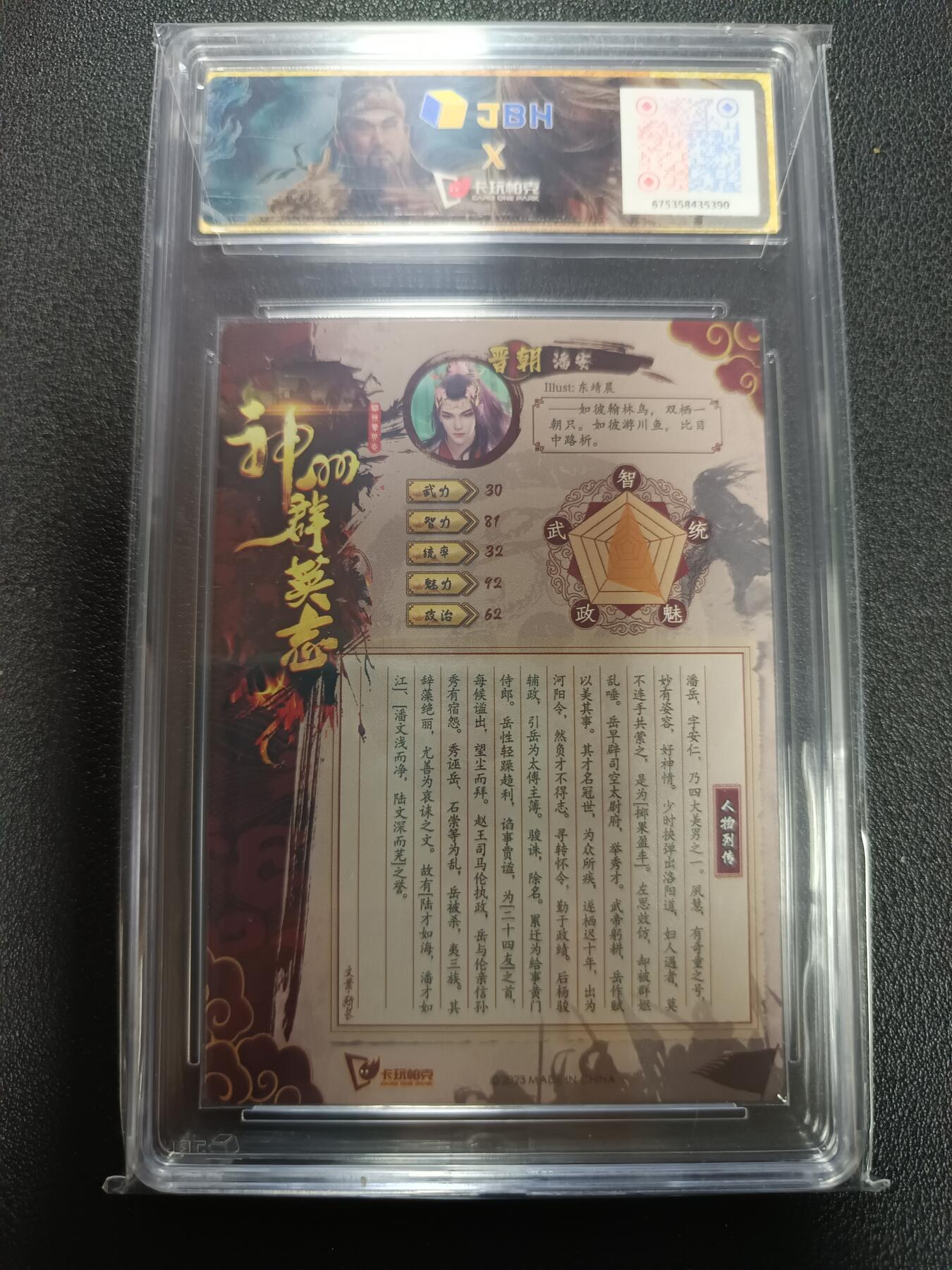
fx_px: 880
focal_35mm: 24
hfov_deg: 56.8
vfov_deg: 71.6
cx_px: 476
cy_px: 635
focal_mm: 5.31
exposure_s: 1/50
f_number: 1.7
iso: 1158
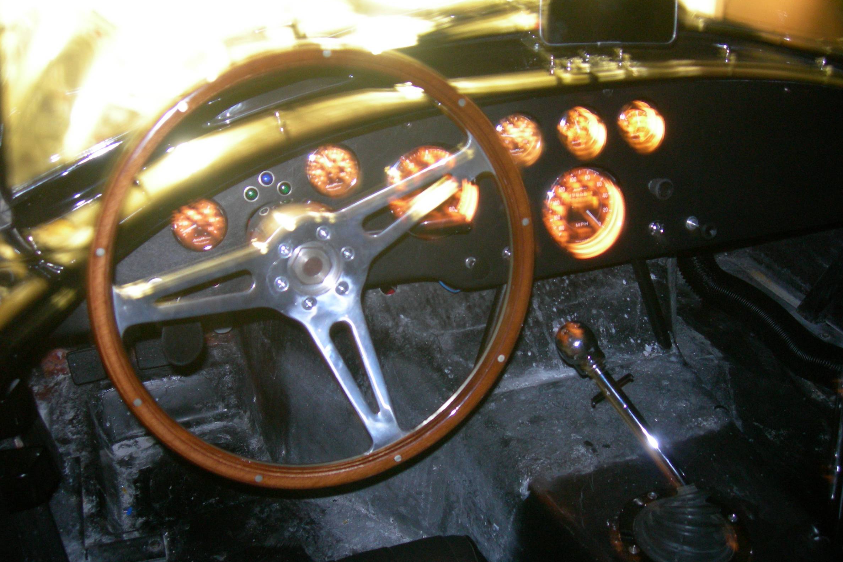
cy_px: 282
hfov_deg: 48.5
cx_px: 421
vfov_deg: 33.4
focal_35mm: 40
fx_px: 937
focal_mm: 7.8
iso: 200
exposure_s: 2
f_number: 2.8
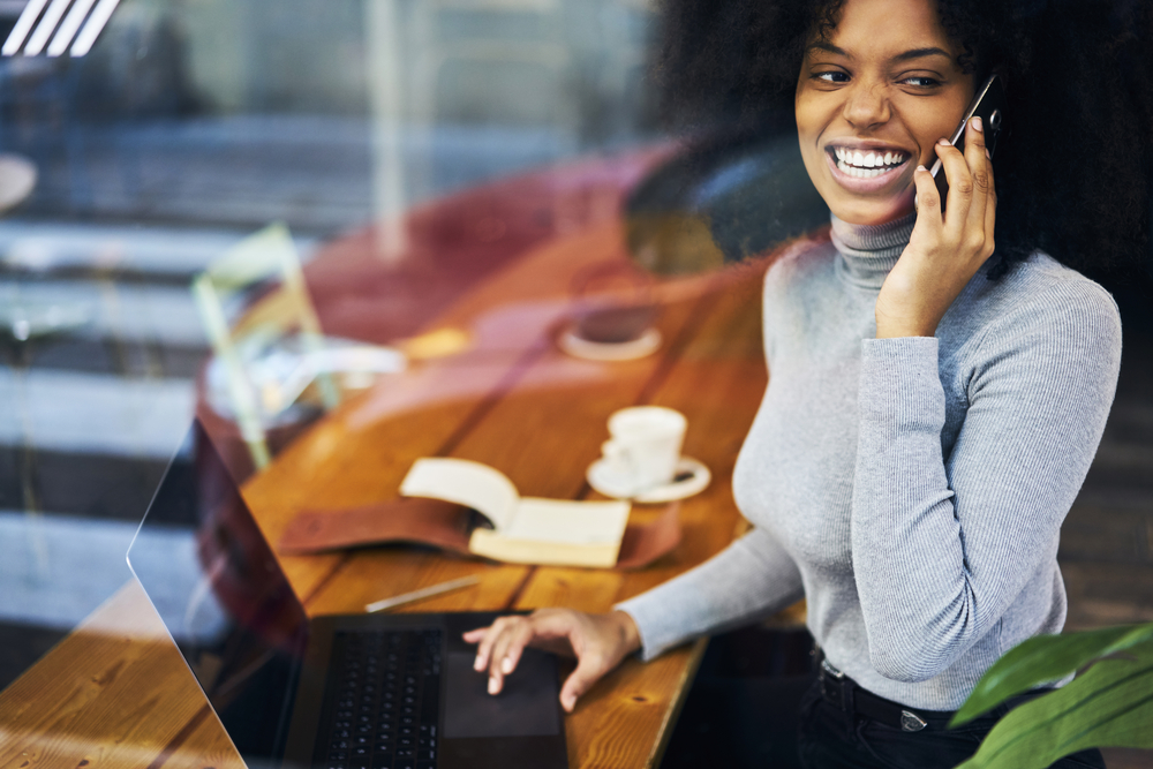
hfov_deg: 36.2
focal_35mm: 55
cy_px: 384
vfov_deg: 24.6
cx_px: 576
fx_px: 1762
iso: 800
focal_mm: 55
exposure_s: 1/160
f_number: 1.8
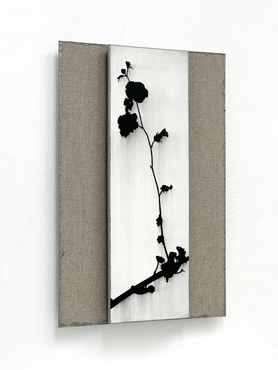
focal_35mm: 77
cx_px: 139
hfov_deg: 19.1
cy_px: 185
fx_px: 824
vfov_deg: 25.3
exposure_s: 1/100
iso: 50
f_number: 2.8
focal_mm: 9
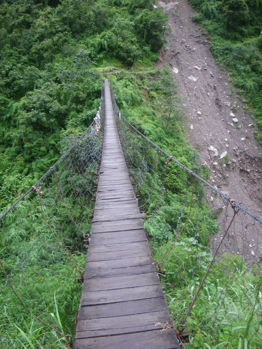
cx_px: 131
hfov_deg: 49.7
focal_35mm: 28
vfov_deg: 63.4
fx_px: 283
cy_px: 174
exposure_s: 1/50
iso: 125
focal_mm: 5
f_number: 3.5
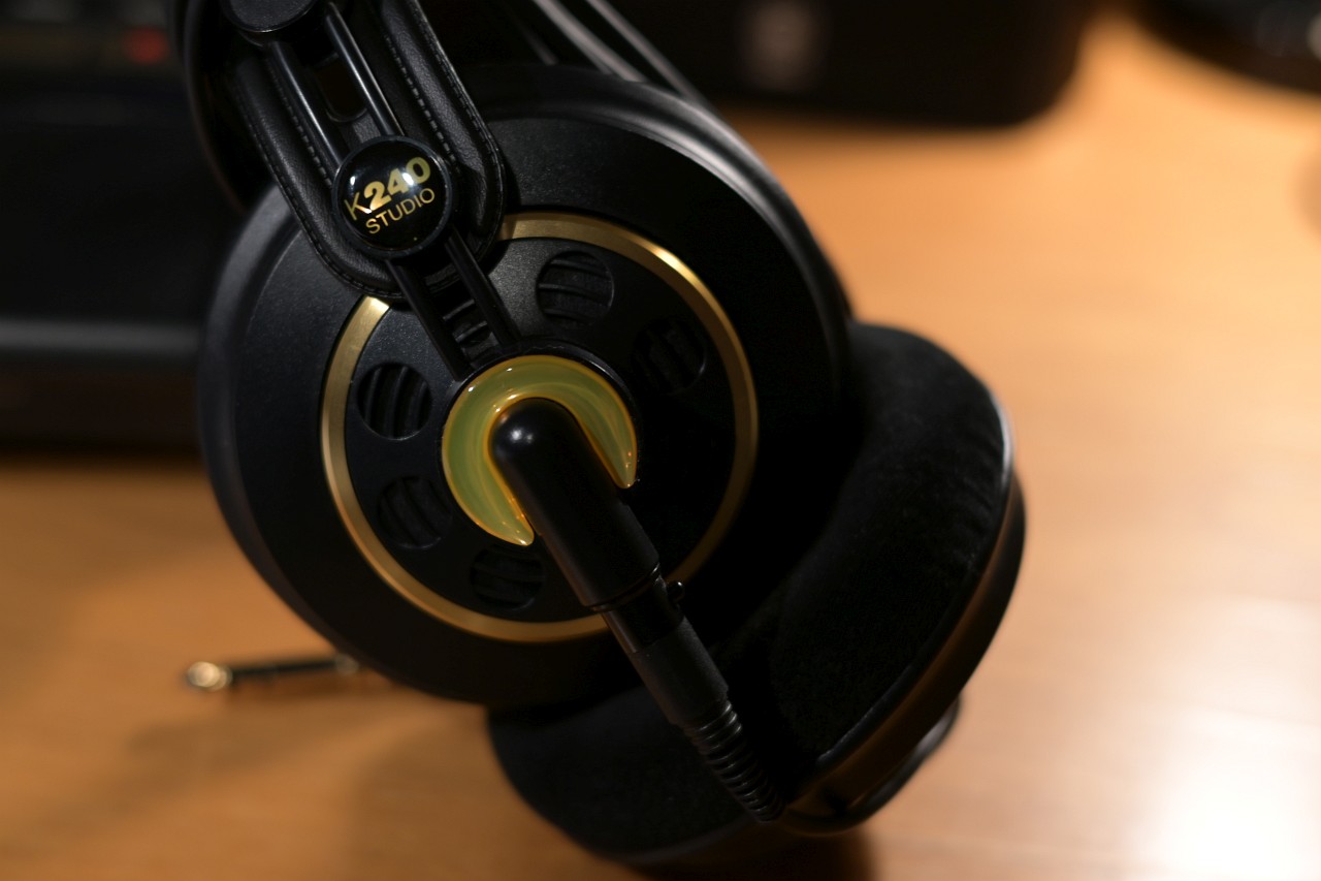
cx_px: 660
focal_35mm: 60
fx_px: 2201
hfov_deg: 33.4
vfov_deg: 22.6
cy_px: 440
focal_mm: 40
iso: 180
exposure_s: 1/60
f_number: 2.5
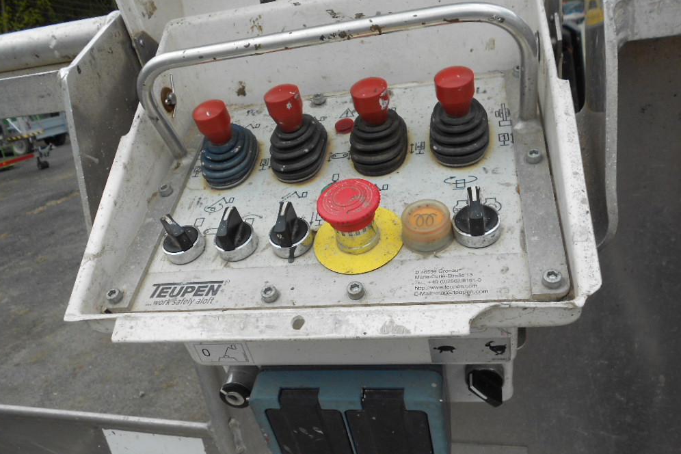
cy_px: 245
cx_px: 332
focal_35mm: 31
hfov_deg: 60.3
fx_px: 586
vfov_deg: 42.3
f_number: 3.4
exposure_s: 1/400
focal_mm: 5.1
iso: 80
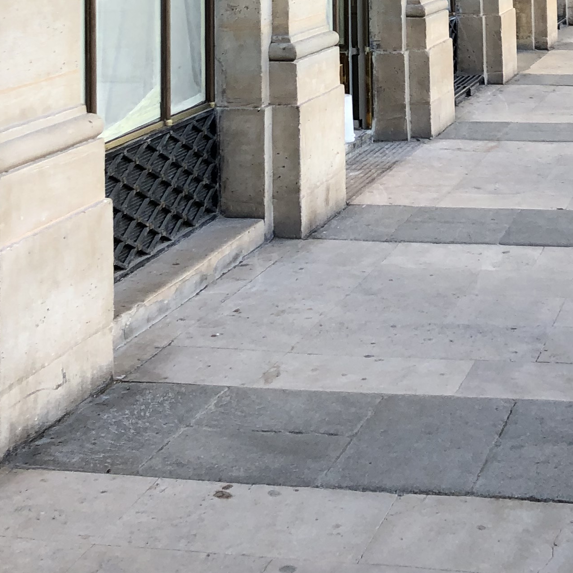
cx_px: 423
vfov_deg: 20.3
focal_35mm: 78
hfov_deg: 22.0
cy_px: -174
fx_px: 1461
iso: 20
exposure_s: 1/203
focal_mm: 3.99
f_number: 1.8
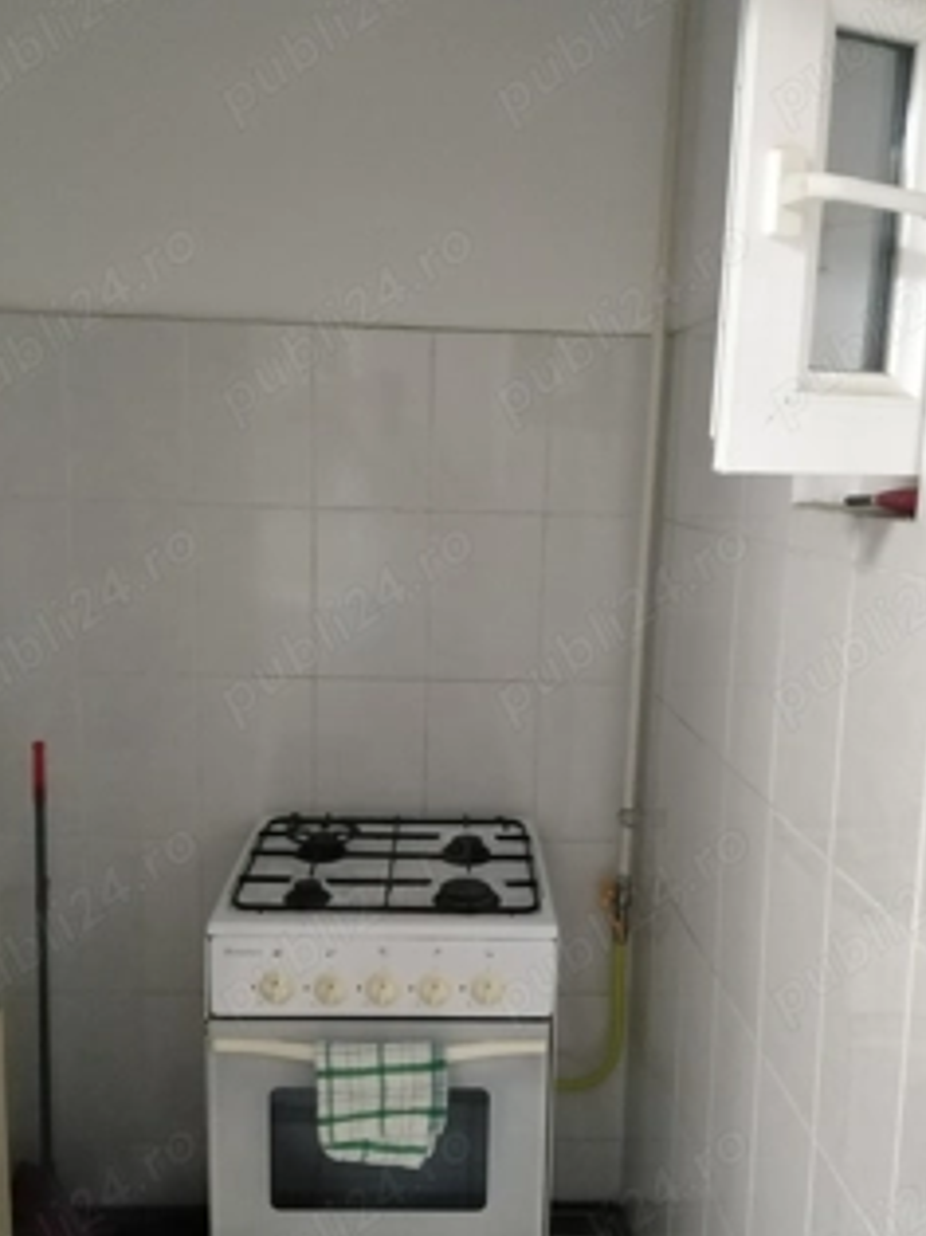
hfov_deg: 42.9
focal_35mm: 33
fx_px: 1178
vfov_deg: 55.2
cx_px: 483
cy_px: 687
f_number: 1.8
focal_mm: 3.59
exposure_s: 1/14.3
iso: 847
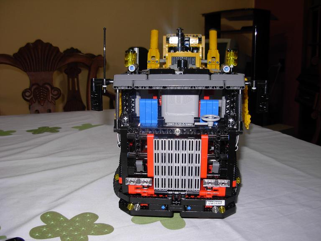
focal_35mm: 38
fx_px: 352
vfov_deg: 37.7
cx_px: 160
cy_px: 120
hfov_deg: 49.0
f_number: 2.9
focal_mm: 6.3
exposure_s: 1/22.6
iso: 79
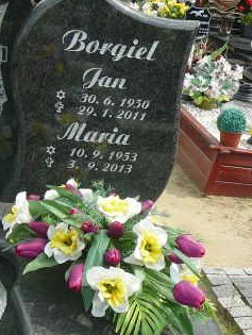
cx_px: 98
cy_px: 282
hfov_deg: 20.7
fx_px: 688
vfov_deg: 26.7
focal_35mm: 71
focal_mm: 5.2
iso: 80
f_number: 2.8
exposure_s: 1/640
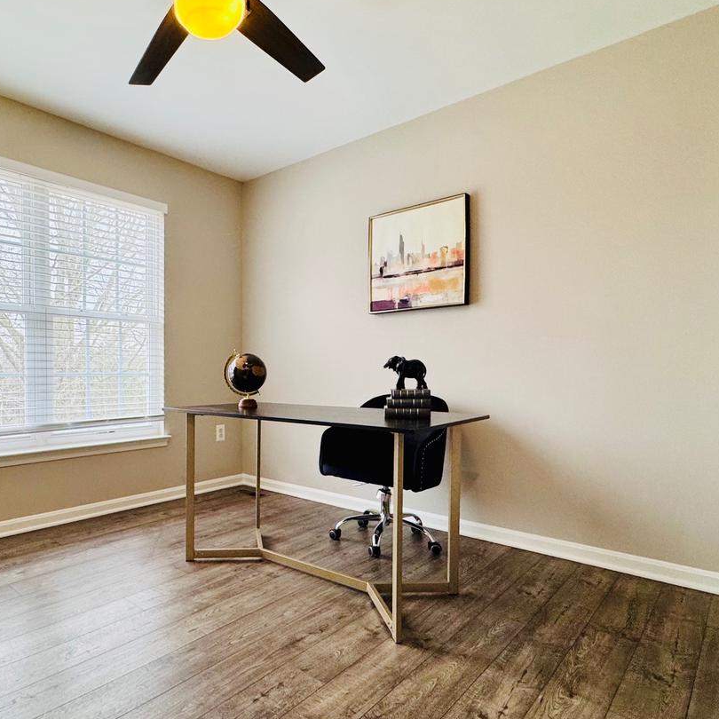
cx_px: 249
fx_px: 517
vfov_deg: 69.6
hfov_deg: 68.0
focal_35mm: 22
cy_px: 382
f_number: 2.2
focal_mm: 2.22
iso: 200
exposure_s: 1/120
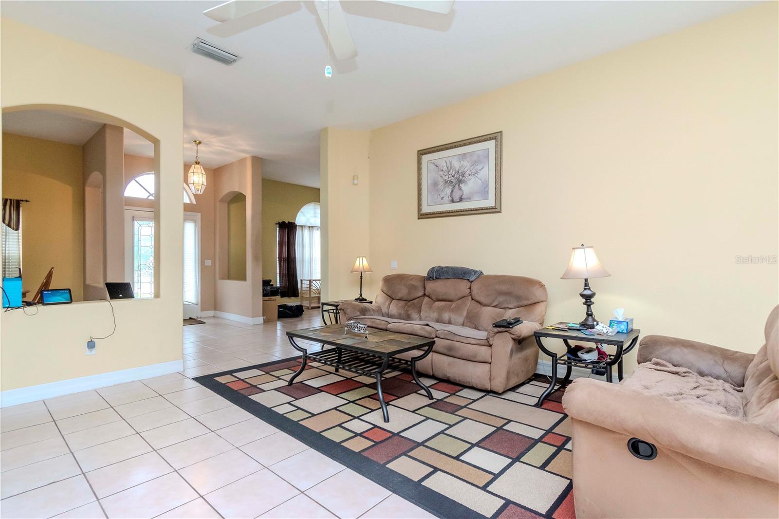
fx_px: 357
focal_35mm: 16
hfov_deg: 95.0
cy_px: 260
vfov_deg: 72.0
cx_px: 390
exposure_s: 1/60
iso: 500
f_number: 8
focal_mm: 11
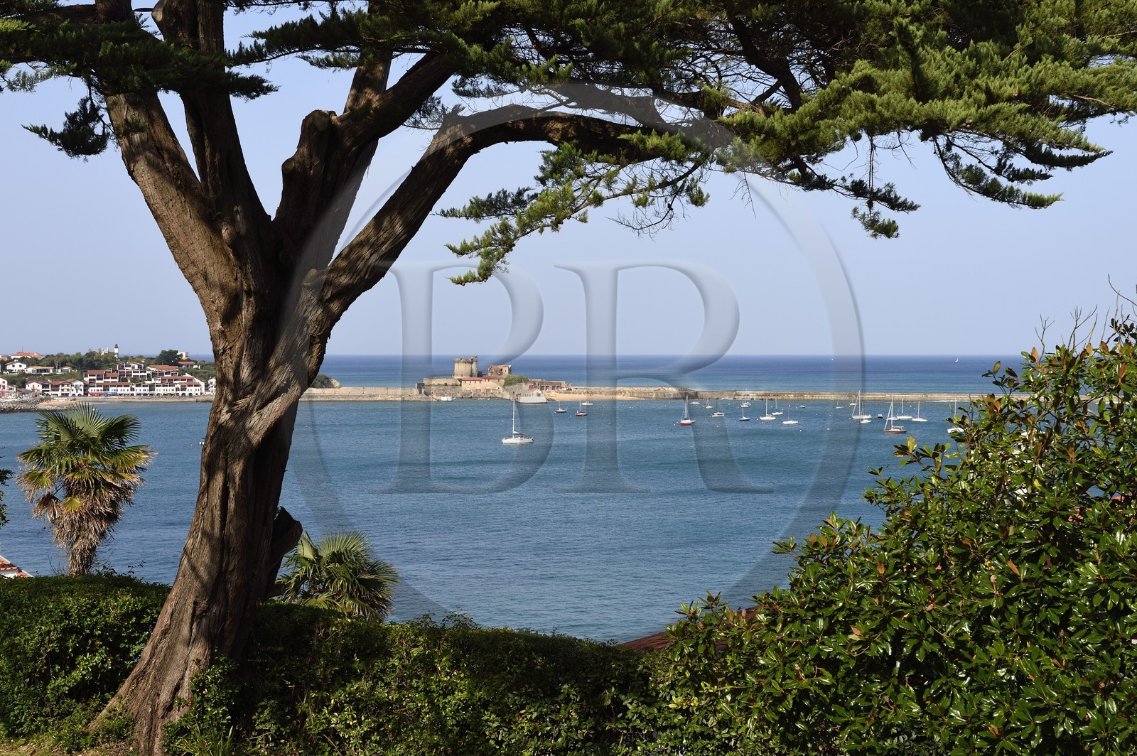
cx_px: 568
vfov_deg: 24.6
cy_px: 378
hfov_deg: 36.3
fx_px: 1736
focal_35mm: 55
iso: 200
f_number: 13
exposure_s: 1/250
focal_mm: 55
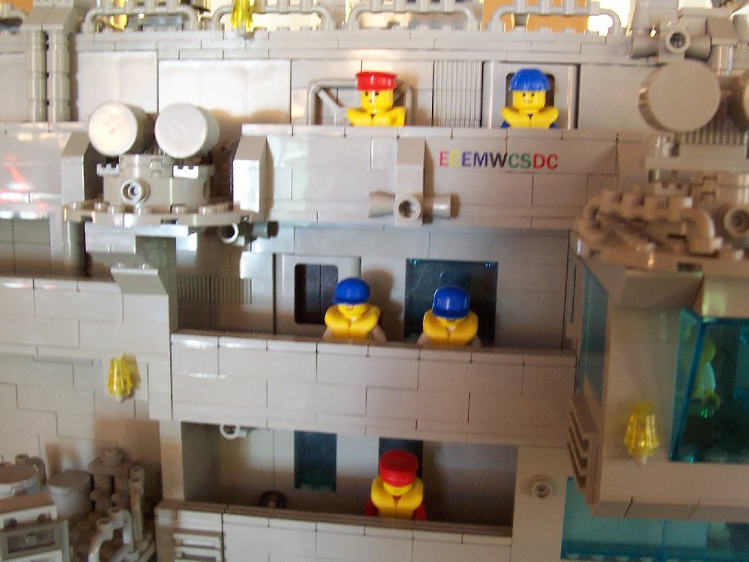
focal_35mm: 37
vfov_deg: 38.7
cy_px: 281
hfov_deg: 50.1
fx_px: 801
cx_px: 374
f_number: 2.8
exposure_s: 1/8
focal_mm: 5.6
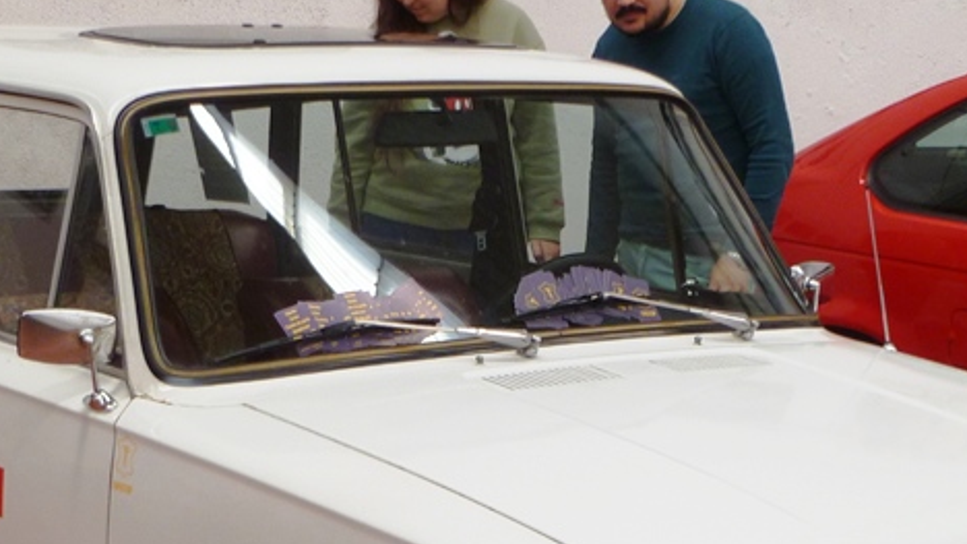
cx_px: 467
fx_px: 2076
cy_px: 457
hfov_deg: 26.2
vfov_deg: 14.8
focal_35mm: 81
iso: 125
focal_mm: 6.1
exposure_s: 1/30
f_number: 3.6
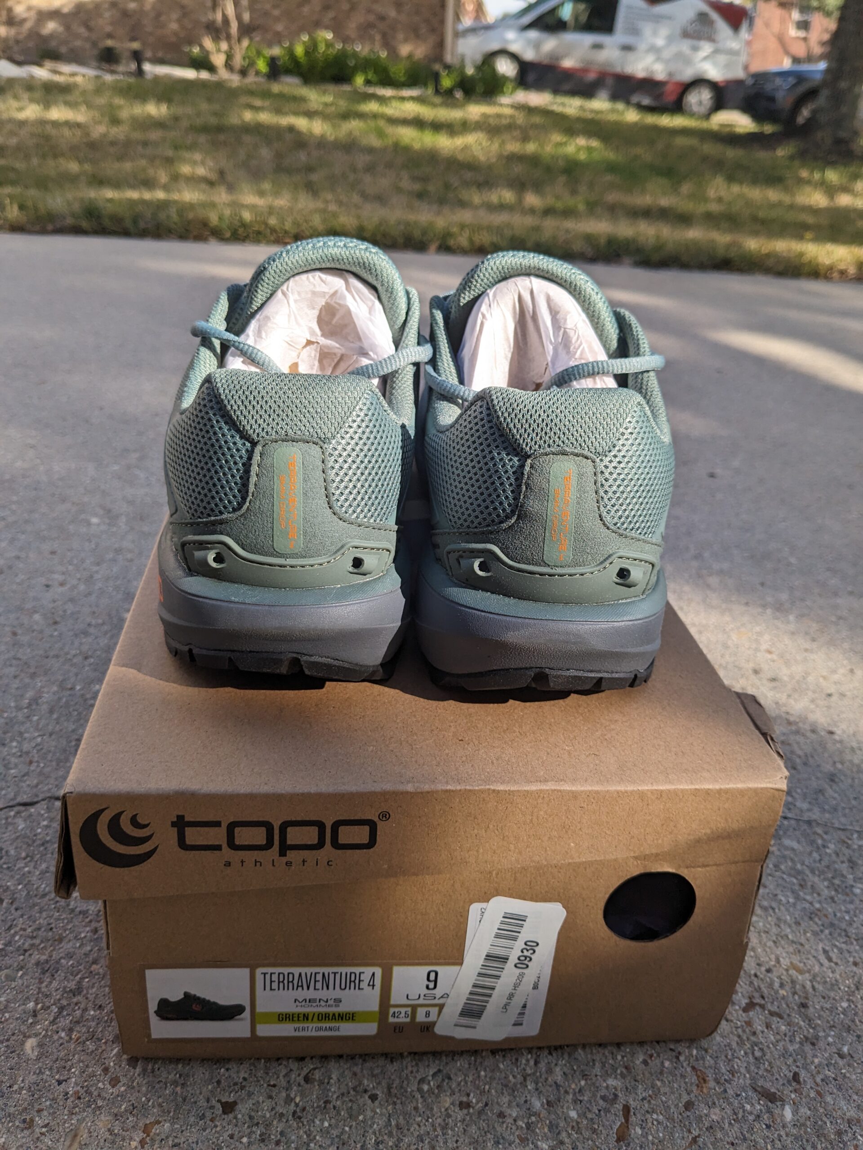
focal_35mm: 27
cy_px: 575
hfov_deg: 51.4
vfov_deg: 65.3
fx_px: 898
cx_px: 432
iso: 51
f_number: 1.73
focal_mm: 4.38
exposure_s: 1/1299
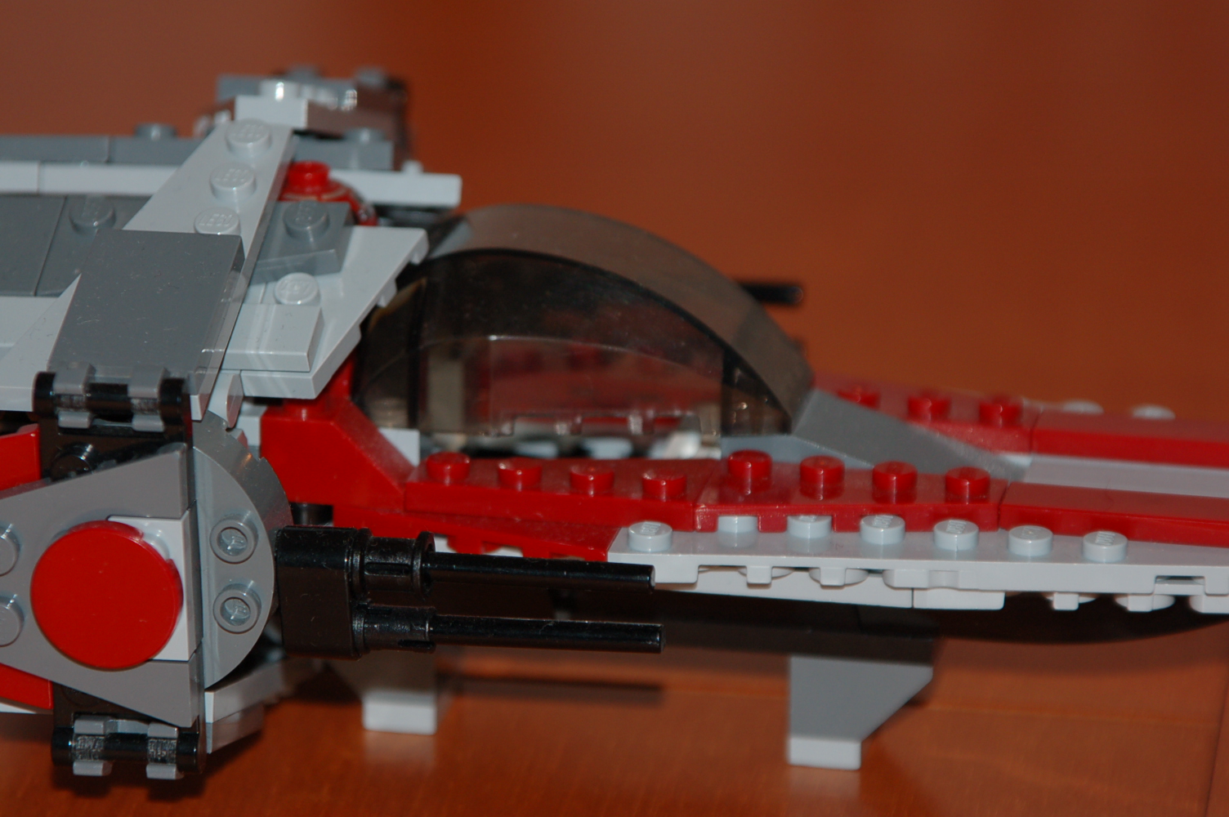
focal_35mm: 278
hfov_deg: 7.4
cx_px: 614
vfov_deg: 4.9
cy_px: 408
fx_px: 9465
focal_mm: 185
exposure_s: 1/60
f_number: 6.3
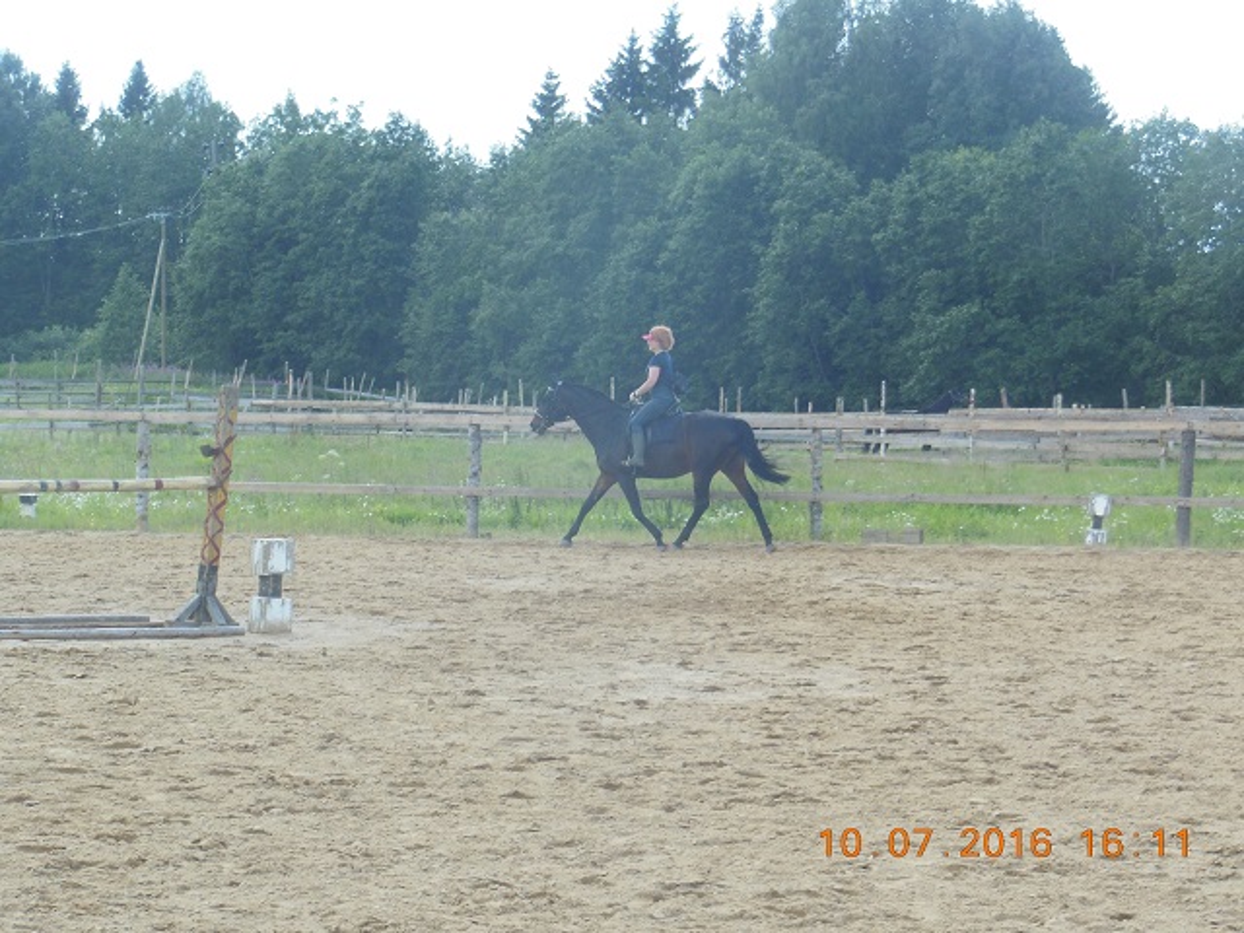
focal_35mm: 107
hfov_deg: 18.4
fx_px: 3845
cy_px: 466
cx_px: 622
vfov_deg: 13.8
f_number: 5.7
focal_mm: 19.1
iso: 200
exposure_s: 1/250
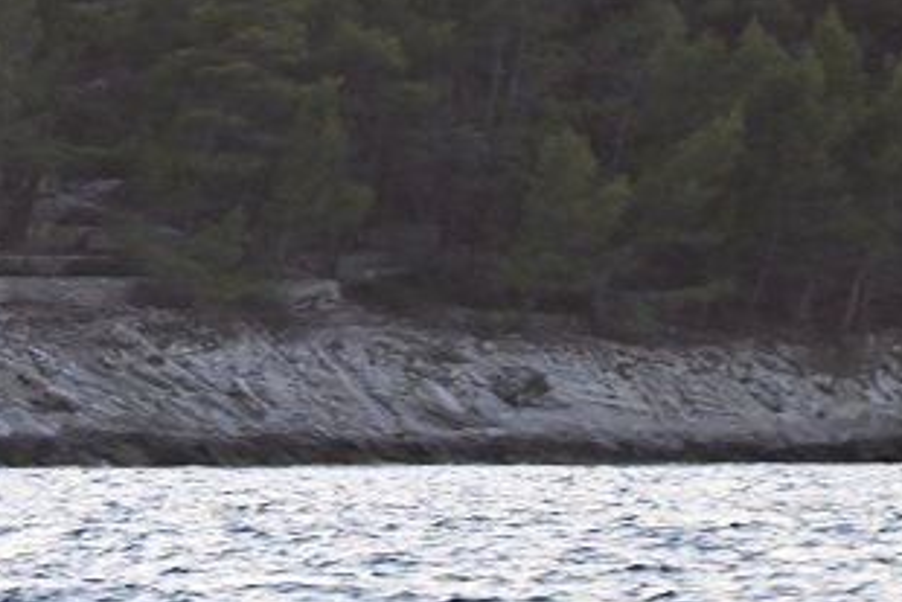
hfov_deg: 1.6
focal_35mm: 1259
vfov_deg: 1.1
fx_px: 31558
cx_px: -544
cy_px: 121
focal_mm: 300
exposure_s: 1/500
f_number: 5.6
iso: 1600
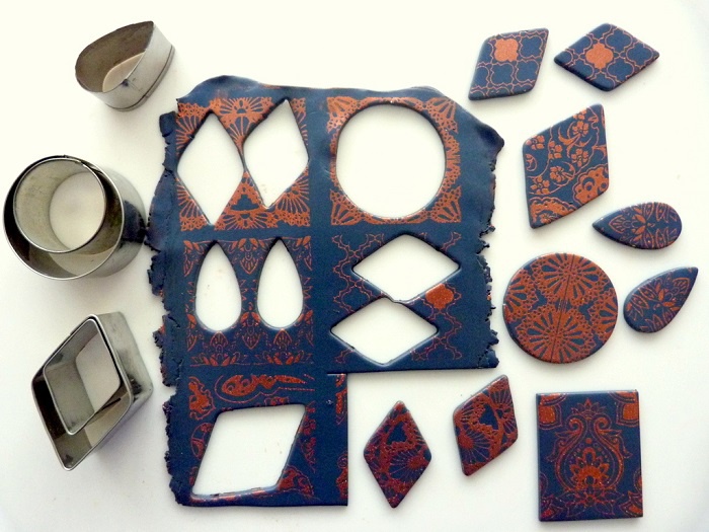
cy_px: 266
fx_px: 512
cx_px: 354
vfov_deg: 54.9
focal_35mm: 25
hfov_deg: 69.4
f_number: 2.8
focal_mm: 4.5
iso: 400
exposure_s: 1/40
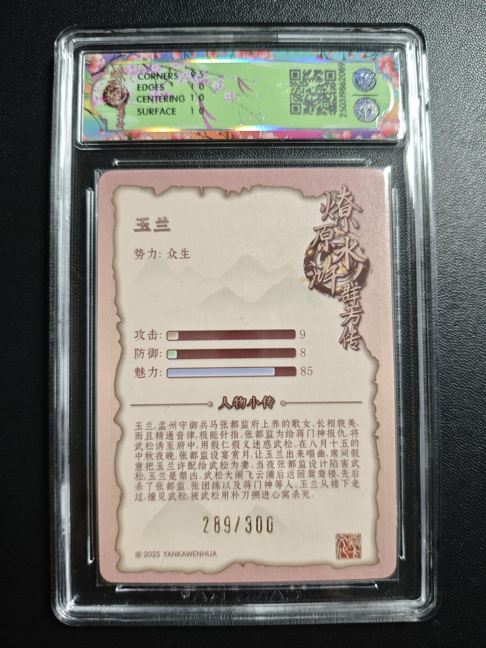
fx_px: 487
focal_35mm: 26
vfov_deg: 67.3
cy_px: 324
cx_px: 243
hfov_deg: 53.1
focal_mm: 4.94
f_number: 1.5
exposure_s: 1/50
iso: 250
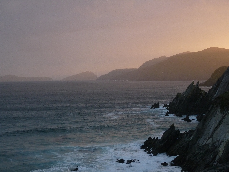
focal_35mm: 87
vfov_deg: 17.0
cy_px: 86
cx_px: 114
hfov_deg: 22.5
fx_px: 576
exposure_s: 1/500
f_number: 3.4
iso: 320
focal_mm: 15.5
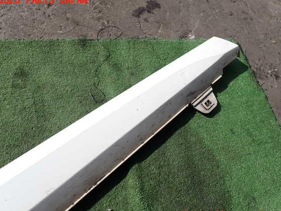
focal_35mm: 27
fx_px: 219
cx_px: 147
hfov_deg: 65.3
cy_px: 108
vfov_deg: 51.4
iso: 100
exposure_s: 1/200
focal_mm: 4.5
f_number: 8
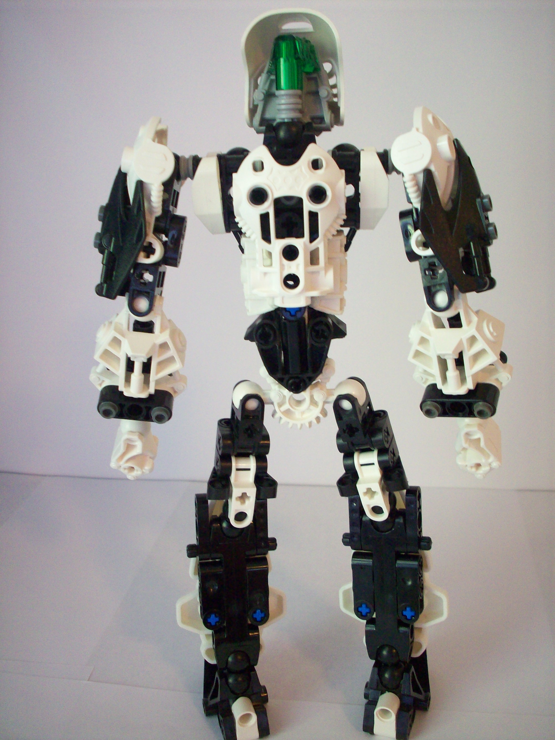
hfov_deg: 38.7
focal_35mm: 37
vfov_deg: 50.1
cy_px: 370
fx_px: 791
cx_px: 278
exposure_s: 1/12.1
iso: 160
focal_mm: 6.2
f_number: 2.8
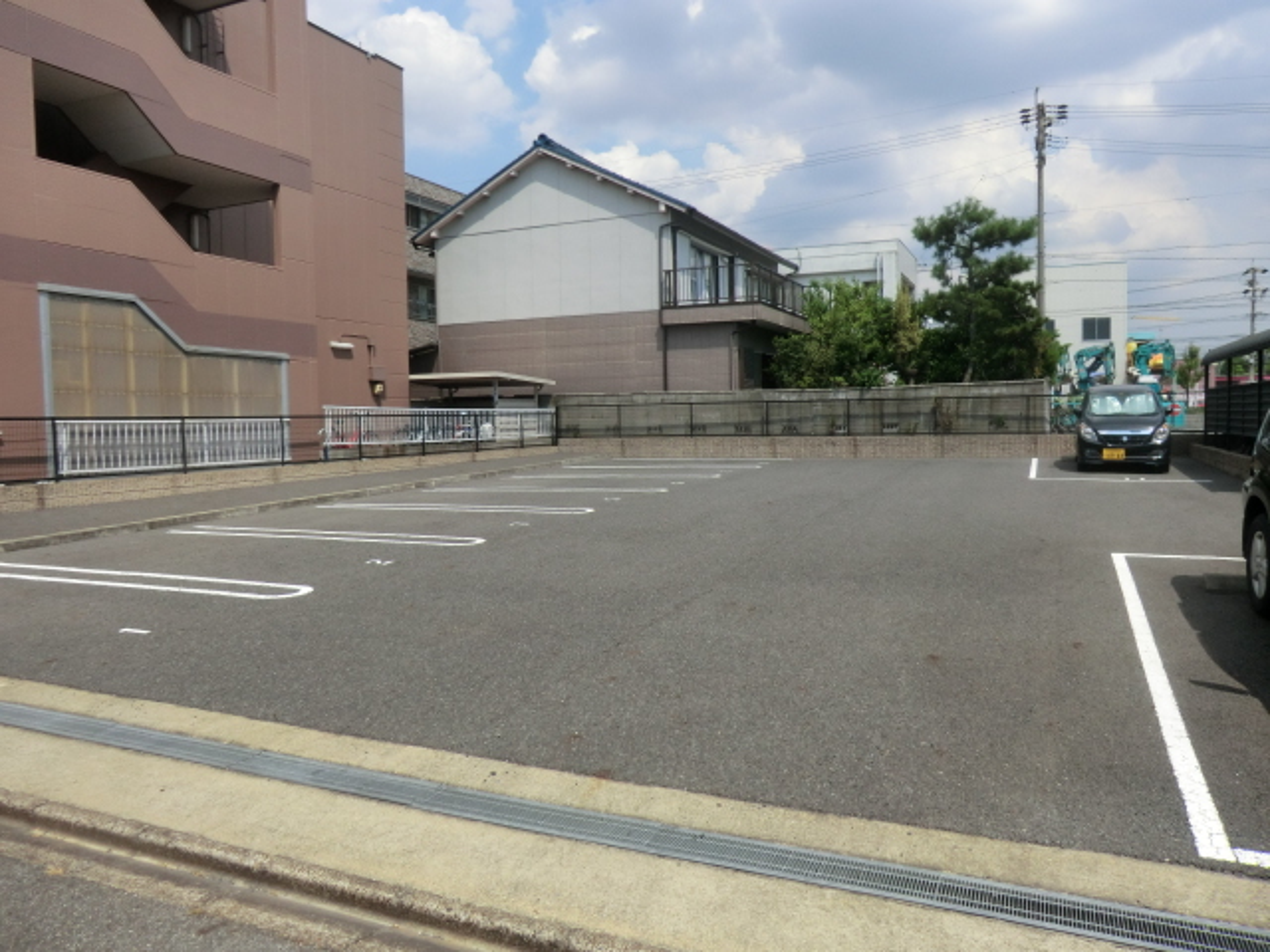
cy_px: 476
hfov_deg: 71.6
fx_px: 881
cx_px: 635
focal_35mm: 24
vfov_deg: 56.8
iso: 80
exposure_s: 1/250
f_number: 7.5
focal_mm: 4.3
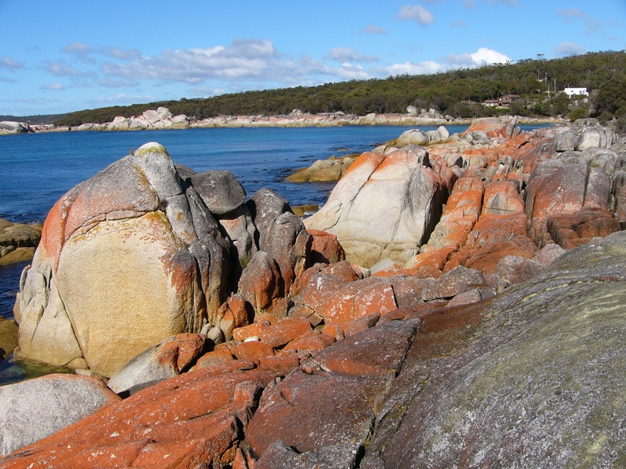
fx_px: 633
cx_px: 313
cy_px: 234
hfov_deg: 52.6
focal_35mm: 35
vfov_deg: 40.7
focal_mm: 4.6
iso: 50
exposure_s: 1/250
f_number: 8
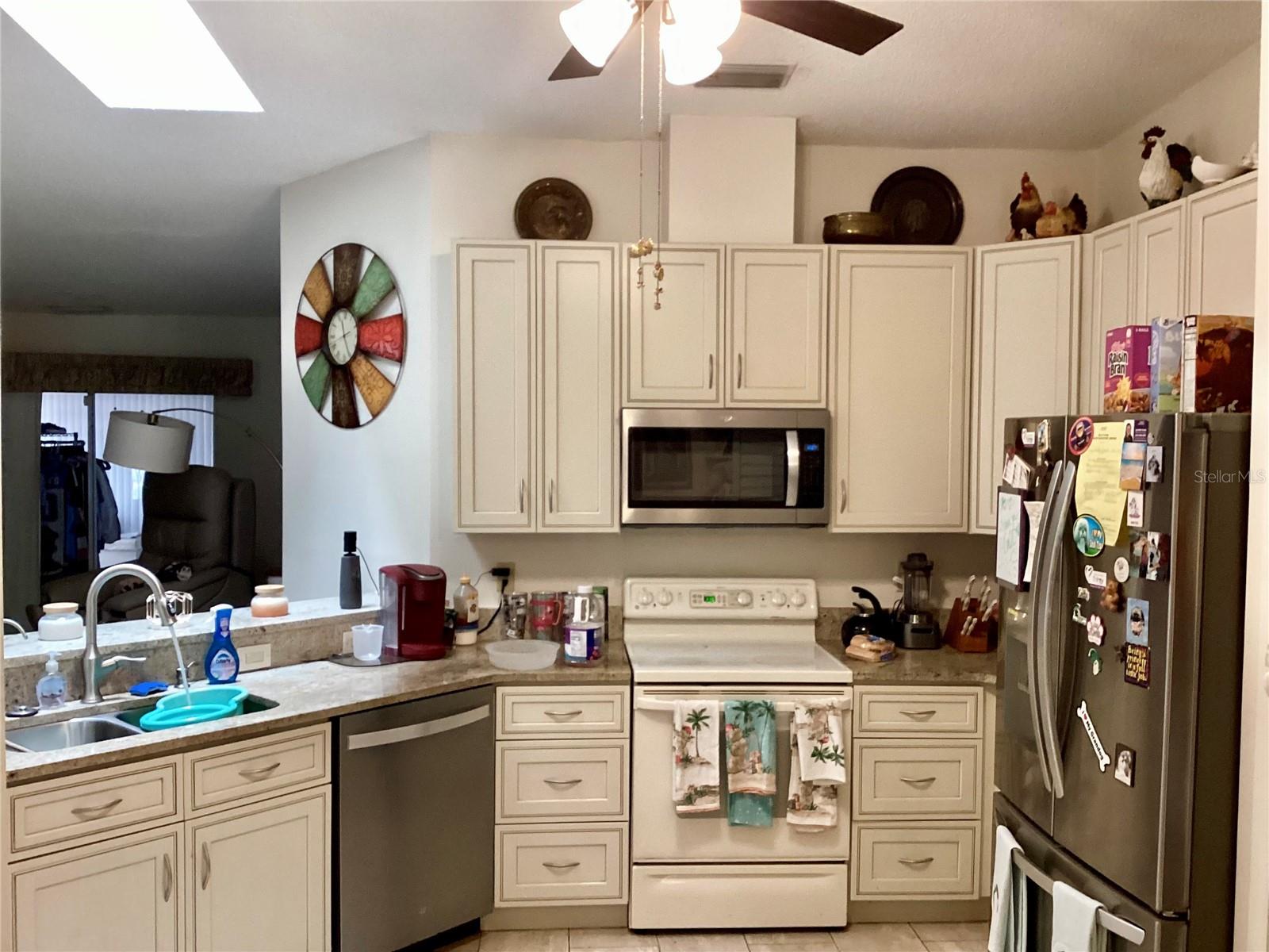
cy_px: 476
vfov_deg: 45.4
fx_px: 1136
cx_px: 634
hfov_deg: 58.4
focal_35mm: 31
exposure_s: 1/50
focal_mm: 3.3
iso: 250
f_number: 2.4
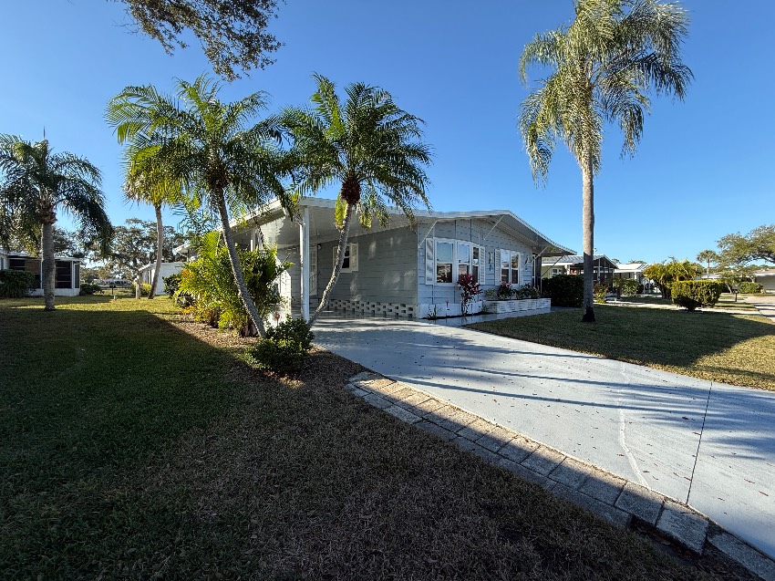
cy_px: 290
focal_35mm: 14
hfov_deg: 102.1
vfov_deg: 85.6
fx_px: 313
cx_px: 388
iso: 50
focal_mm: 2.22
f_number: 2.2
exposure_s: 1/853
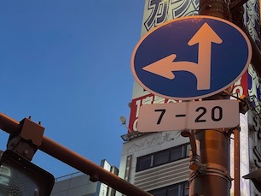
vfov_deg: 21.6
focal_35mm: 68
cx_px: 169
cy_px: 88
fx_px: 512
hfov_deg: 28.4
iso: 125
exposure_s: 1/50
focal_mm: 6
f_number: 2
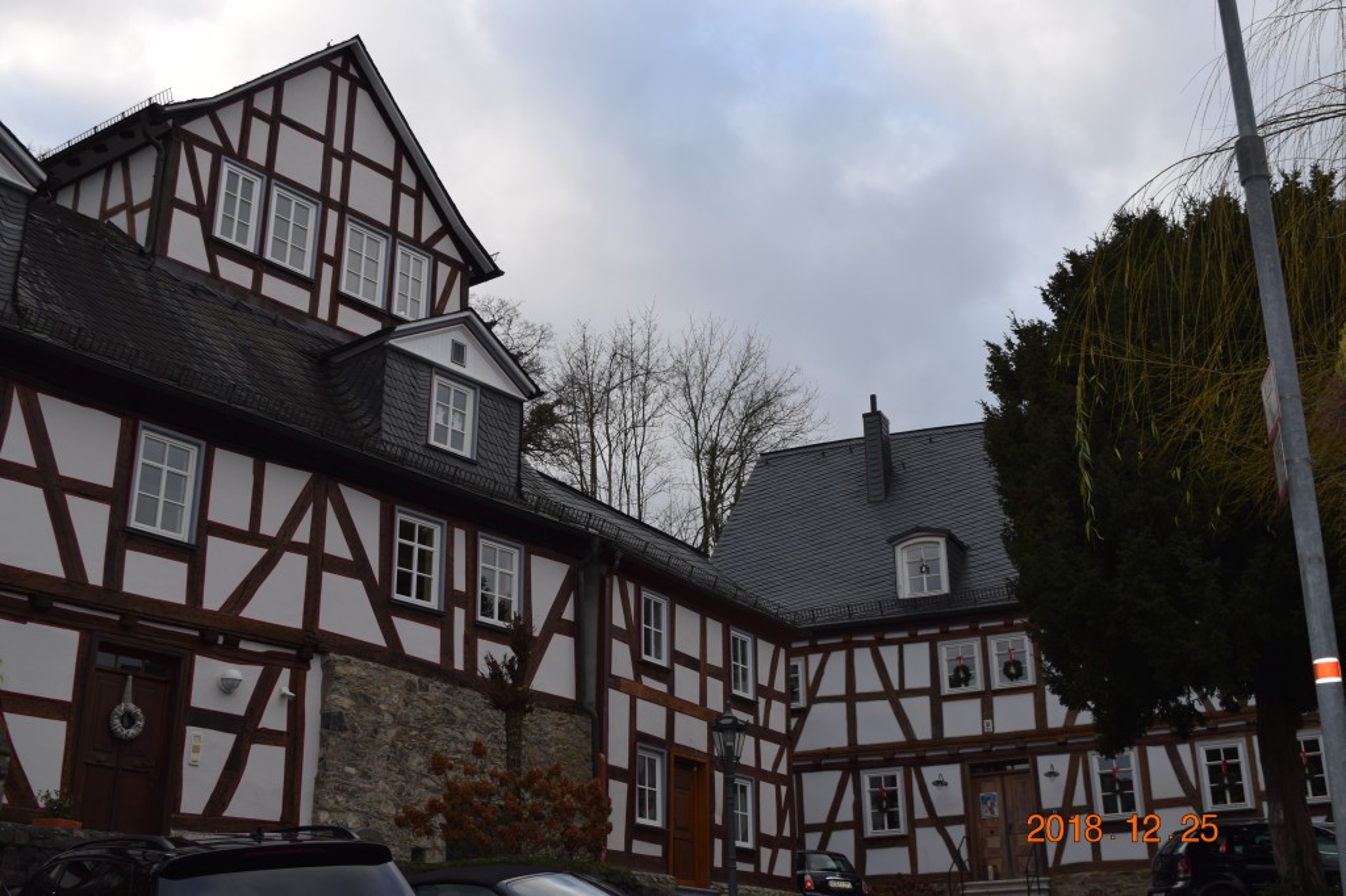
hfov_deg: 49.6
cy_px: 448
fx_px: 1458
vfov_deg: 34.2
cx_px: 673
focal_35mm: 39
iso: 100
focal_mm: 26
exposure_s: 1/125
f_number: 5.6
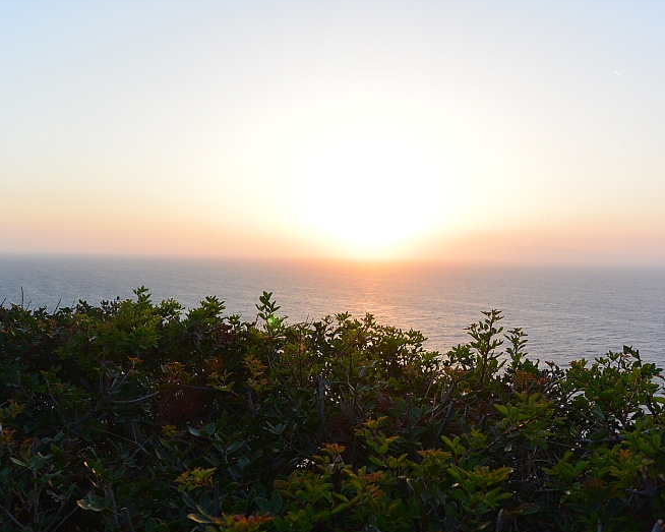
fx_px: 610
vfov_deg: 47.1
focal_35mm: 31
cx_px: 341
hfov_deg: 57.2
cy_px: 265
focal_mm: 10
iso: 160
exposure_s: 1/320
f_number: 4
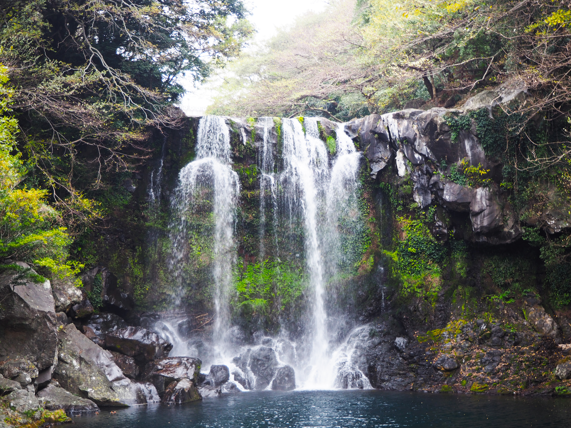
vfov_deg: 24.4
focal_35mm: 60
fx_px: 990
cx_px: 286
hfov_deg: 32.2
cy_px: 214
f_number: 5.2
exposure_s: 1/60
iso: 400
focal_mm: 30
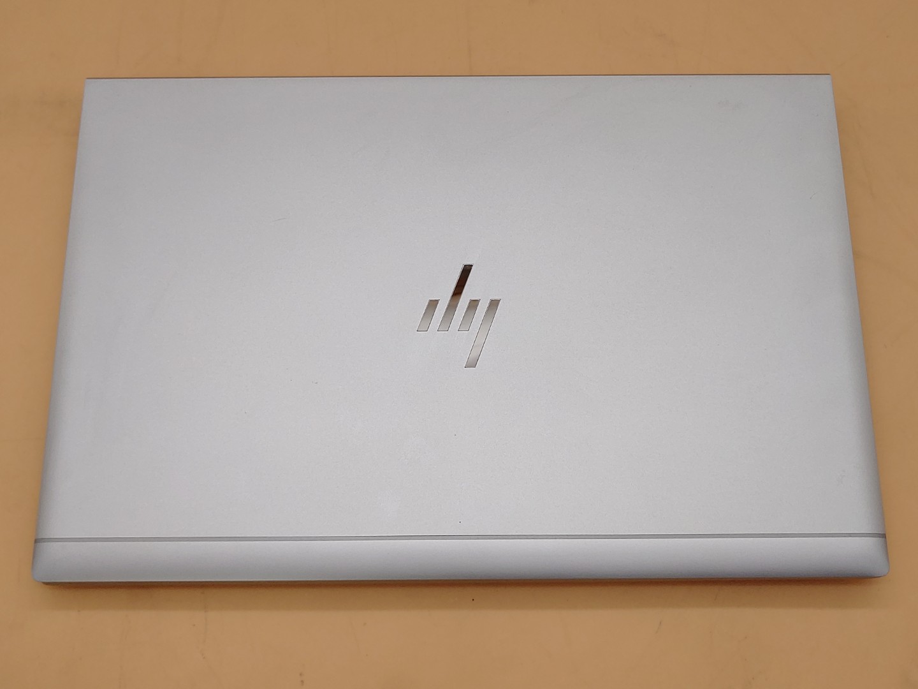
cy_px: 344
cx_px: 459
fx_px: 1034
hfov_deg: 47.9
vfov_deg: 36.8
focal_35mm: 39
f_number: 1.8
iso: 50
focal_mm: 4.36
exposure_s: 1/284
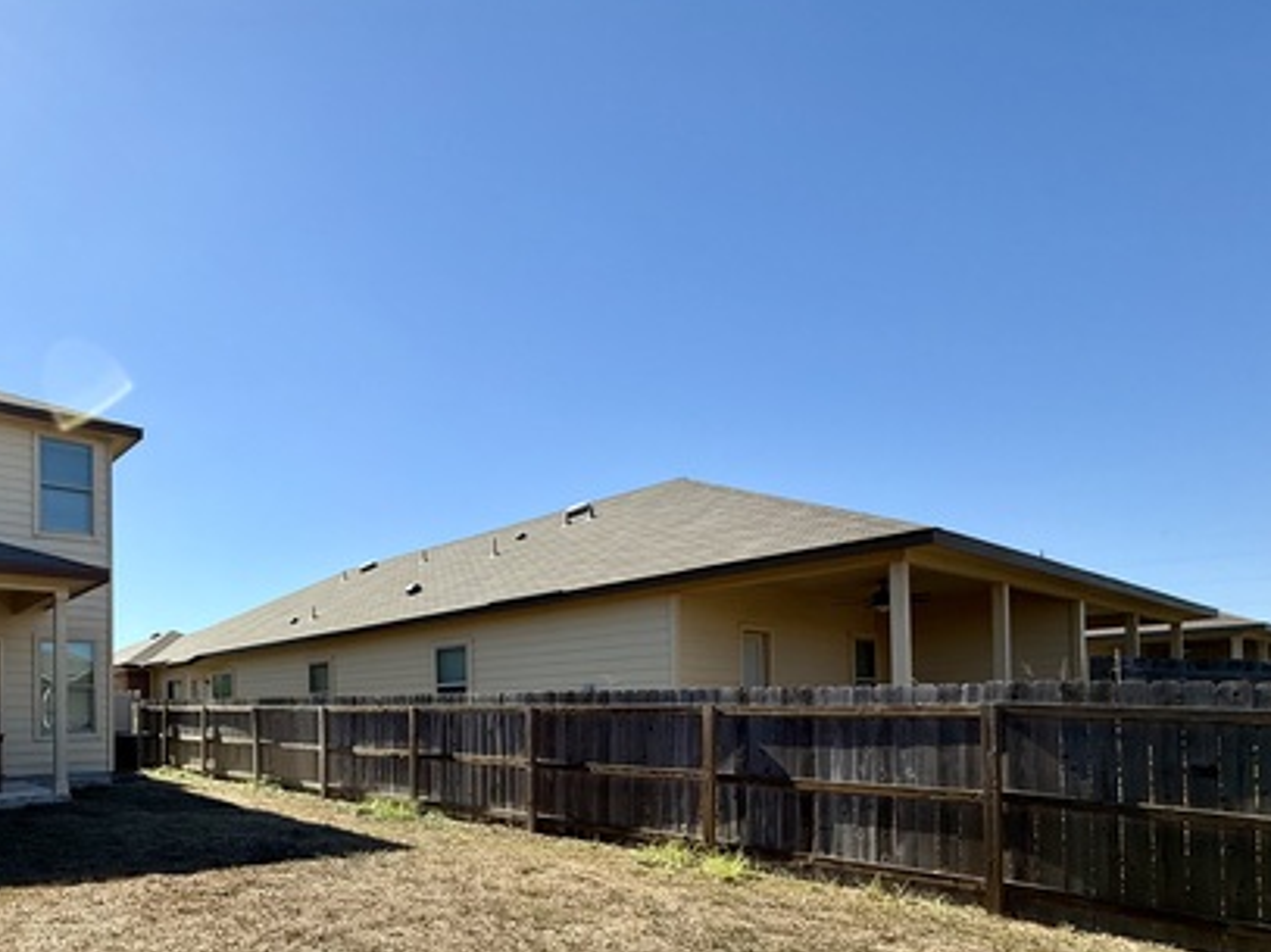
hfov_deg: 70.0
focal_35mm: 22
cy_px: 705
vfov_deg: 58.1
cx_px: 281
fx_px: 808
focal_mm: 2.22
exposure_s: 1/1848
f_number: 2.2
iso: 50
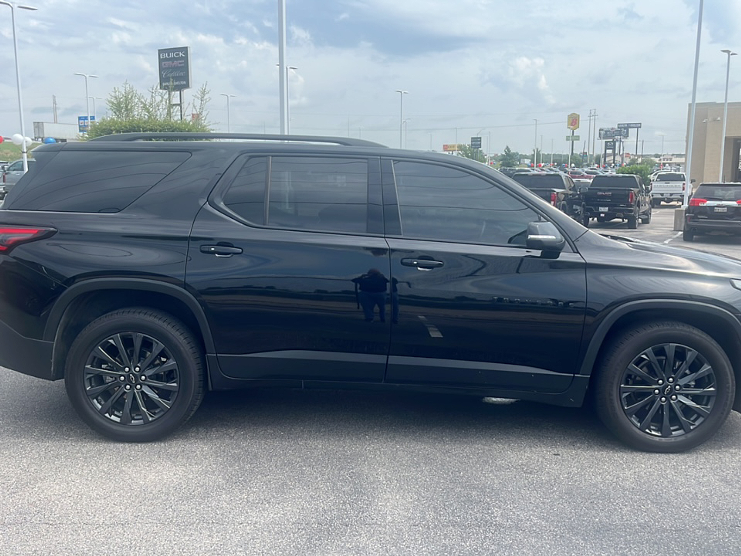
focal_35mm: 27
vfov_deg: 51.4
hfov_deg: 65.3
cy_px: 278
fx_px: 578
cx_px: 370
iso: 50
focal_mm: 5.1
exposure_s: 1/2165
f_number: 1.6
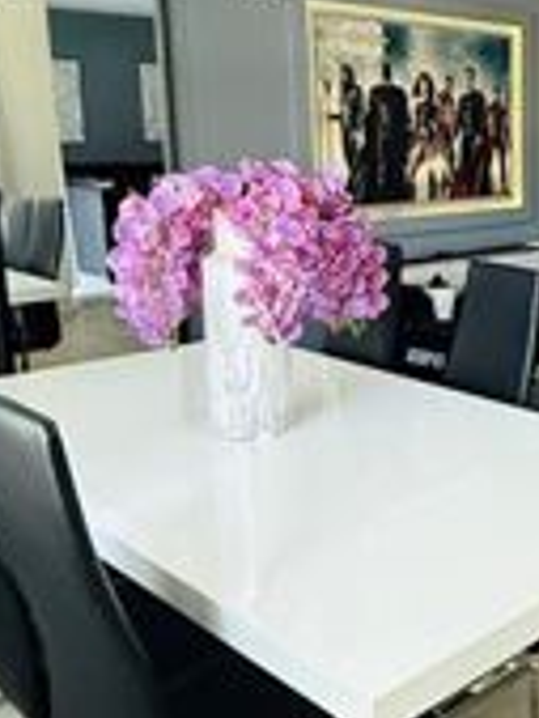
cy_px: 293
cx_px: 592
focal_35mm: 44
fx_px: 912
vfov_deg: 42.7
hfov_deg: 29.7
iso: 800
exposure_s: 1/60
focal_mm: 2.22
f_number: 2.2
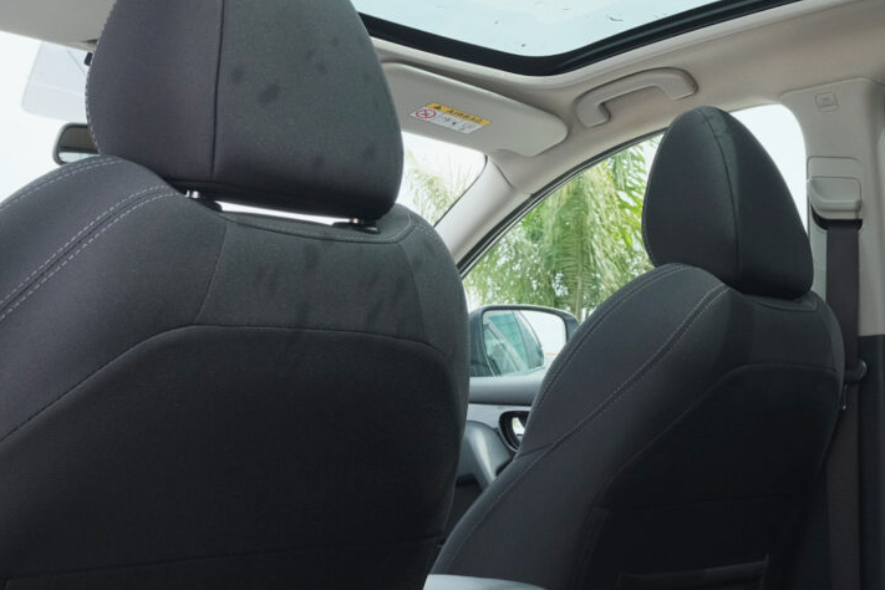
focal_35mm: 49
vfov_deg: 27.3
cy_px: 180
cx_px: 514
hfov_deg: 40.2
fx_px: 1204
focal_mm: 22.8
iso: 2000
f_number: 9
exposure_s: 1/320
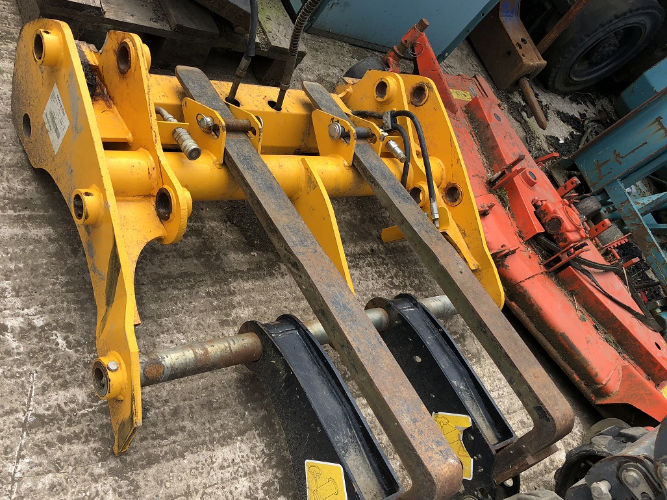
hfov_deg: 55.2
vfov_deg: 42.8
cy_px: 283
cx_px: 290
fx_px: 636
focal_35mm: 33
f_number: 1.8
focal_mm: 4
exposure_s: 1/657
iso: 20
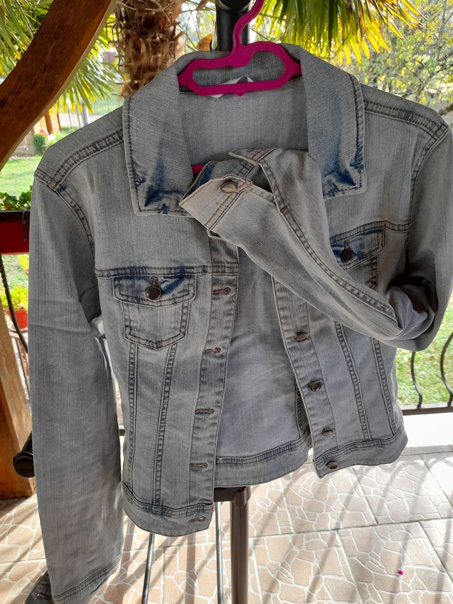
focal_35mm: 25
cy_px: 302
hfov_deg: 54.9
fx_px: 436
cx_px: 226
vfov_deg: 69.4
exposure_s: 1/50
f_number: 2
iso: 25
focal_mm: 4.6
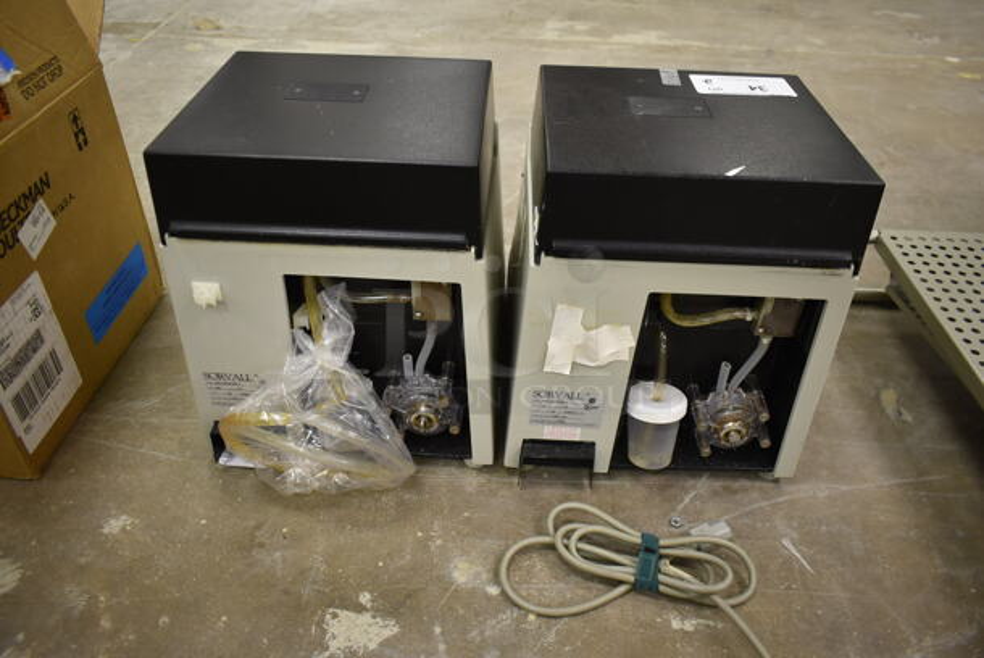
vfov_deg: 48.0
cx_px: 492
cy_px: 329
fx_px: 739
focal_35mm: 27
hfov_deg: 67.3
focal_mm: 18
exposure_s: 1/30
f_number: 3.5
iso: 450
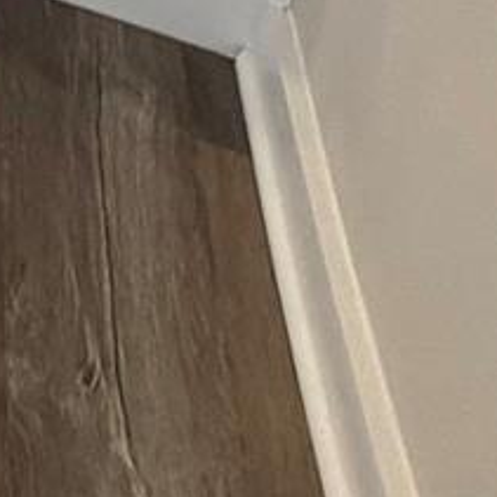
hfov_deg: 13.0
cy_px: -886
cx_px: -787
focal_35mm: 90
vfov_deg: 12.2
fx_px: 1462
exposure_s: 1/120
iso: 250
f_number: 2.2
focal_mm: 2.22
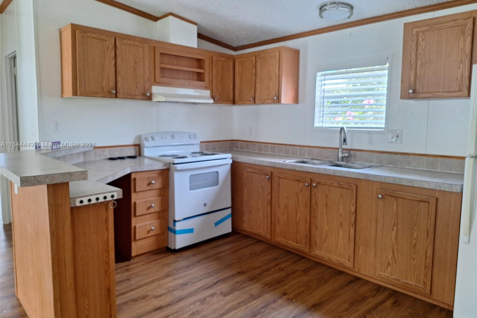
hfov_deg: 73.7
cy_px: 145
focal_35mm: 24
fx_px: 318
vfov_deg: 53.1
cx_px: 239
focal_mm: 5.54
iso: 100
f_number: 1.8
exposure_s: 1/40
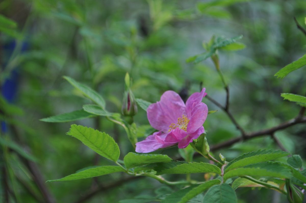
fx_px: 700
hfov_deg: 24.6
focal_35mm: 82
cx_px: 153
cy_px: 102
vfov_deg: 16.5
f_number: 5.6
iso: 250
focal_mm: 55
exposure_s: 1/125
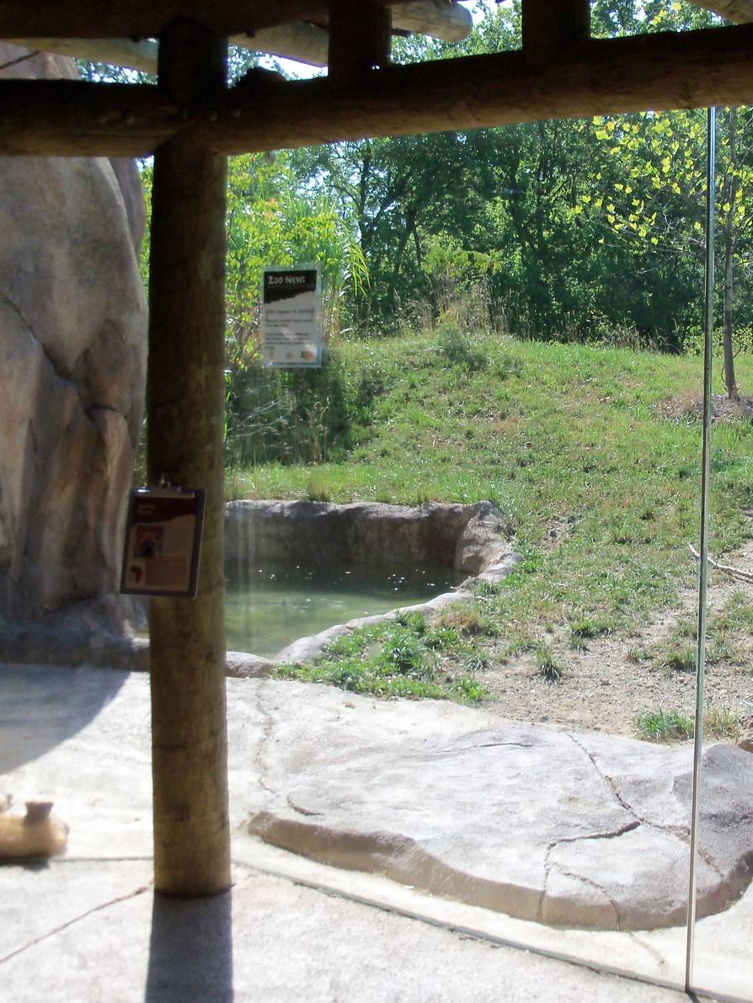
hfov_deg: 30.6
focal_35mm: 47
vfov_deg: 40.4
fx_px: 1362
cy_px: 504
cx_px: 518
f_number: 3
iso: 80
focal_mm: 6.3
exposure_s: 1/500
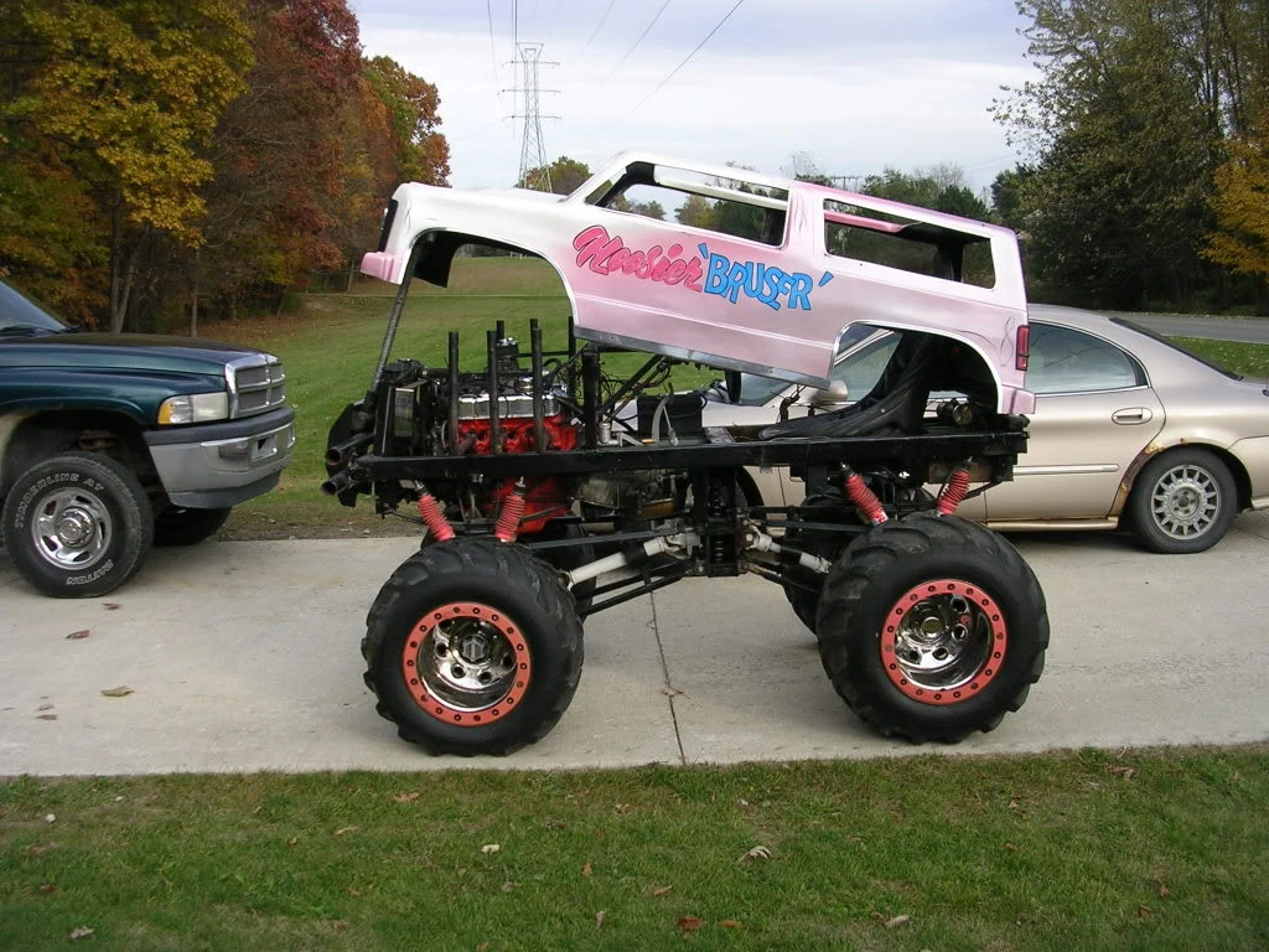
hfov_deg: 49.0
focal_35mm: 38
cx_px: 634
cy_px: 476
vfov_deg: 37.7
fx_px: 1393
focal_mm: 5.8
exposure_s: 1/236
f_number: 2.8
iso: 50
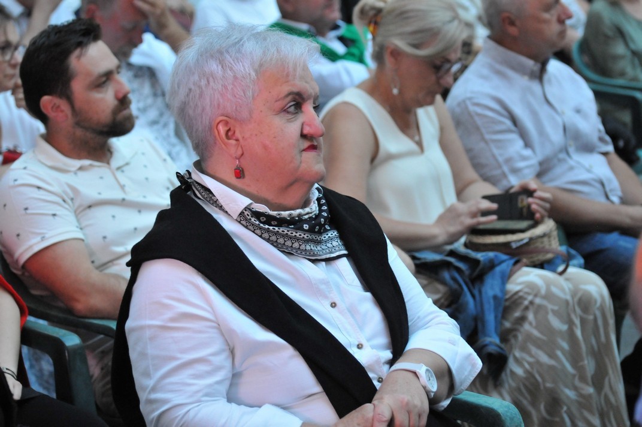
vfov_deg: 11.4
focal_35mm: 120
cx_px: 321
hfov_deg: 17.1
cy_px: 214
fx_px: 2137
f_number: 4.5
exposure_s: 1/60
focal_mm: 80
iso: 2000
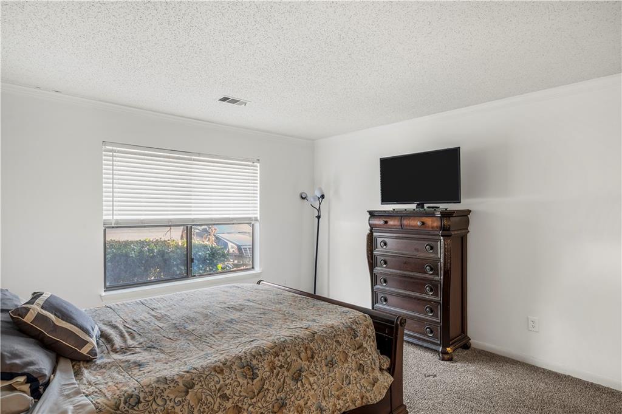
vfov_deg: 64.5
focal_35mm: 19
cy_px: 207
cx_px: 311
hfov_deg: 87.0
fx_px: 328
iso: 400
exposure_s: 1/4
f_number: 8
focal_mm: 19
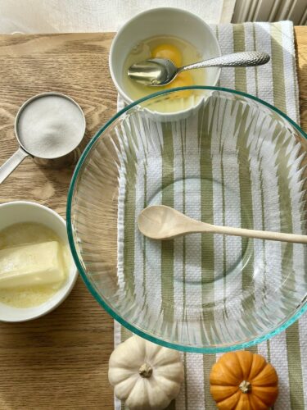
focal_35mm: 48
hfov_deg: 30.3
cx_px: 154
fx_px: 568
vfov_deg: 39.7
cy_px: 205
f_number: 1.78
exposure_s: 1/1133
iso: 80
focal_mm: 6.86
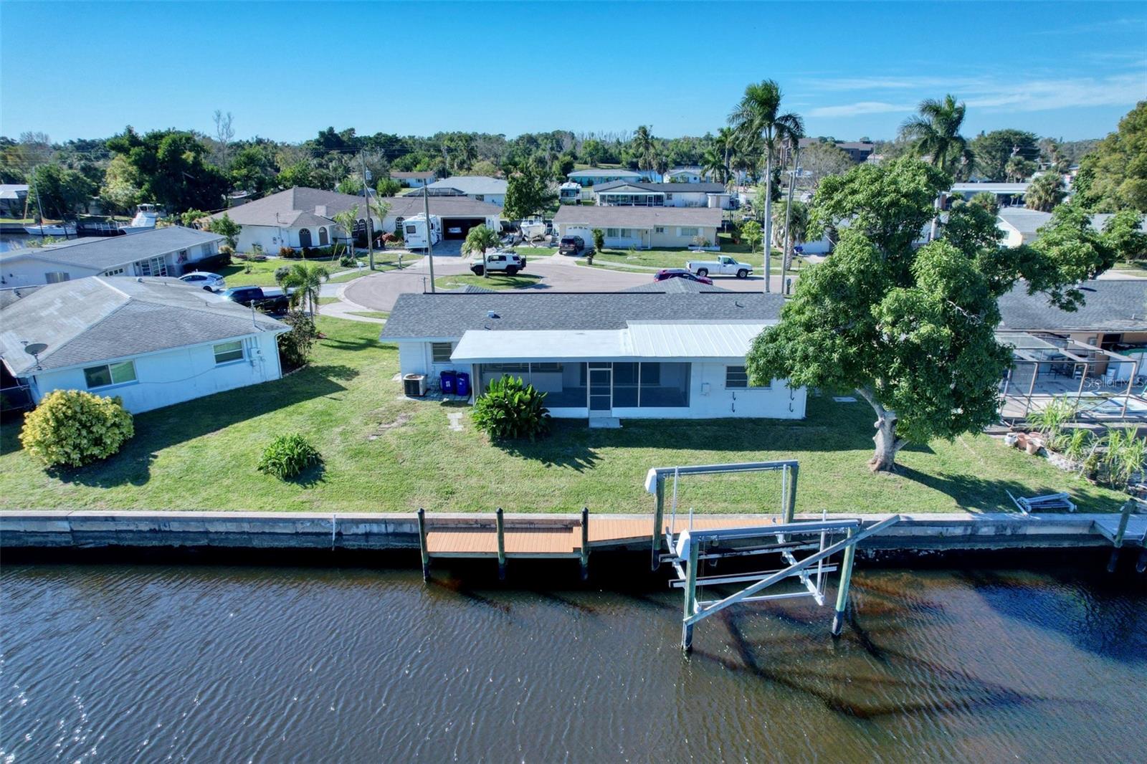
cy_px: 382
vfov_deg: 57.2
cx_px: 574
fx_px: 701
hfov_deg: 78.6
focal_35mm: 22
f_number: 2.8
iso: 100
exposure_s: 1/2000
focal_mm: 8.38
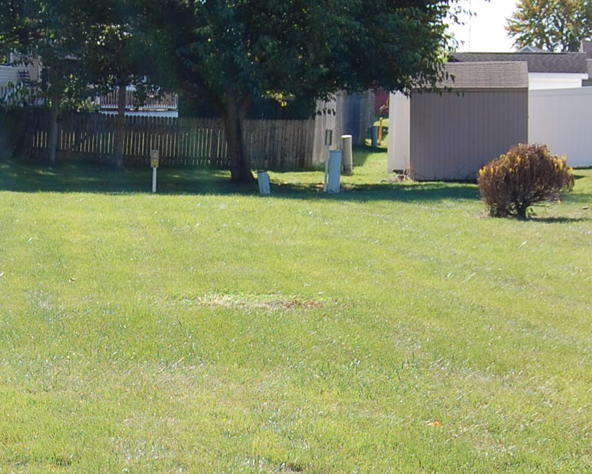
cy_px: 429
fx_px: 1948
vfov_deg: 13.7
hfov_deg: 17.2
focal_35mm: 111
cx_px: 166
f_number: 9
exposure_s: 1/320
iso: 200
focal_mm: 31
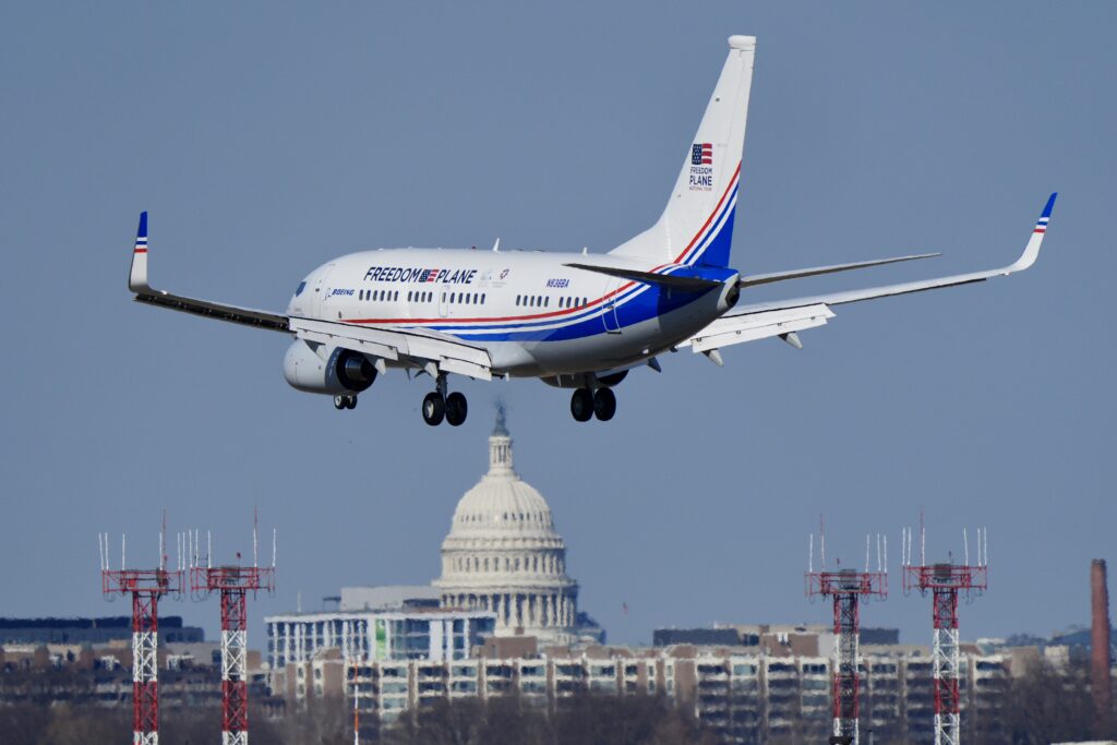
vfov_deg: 2.3
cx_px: 558
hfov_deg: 3.4
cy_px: 372
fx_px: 18618
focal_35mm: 600
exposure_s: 1/3200
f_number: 8
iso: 400
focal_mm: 600
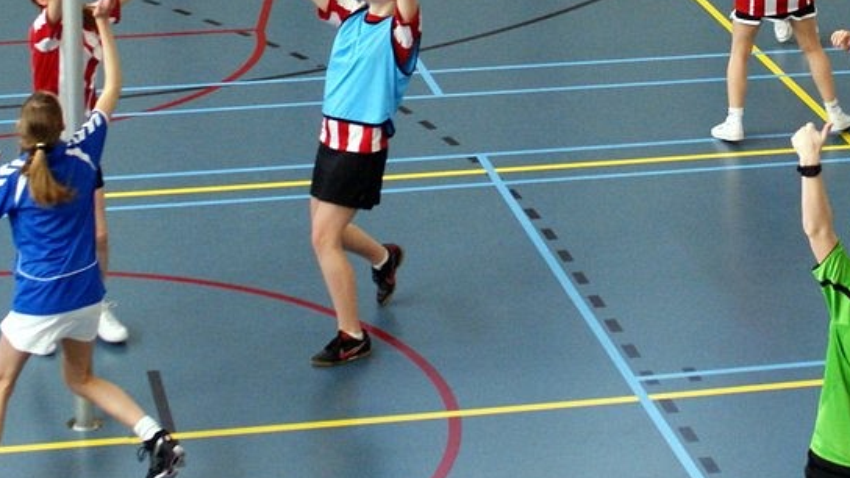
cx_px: 584
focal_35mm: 97
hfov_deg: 21.9
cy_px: 44
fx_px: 2186
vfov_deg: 12.4
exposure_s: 1/200
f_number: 4
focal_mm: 28
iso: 800
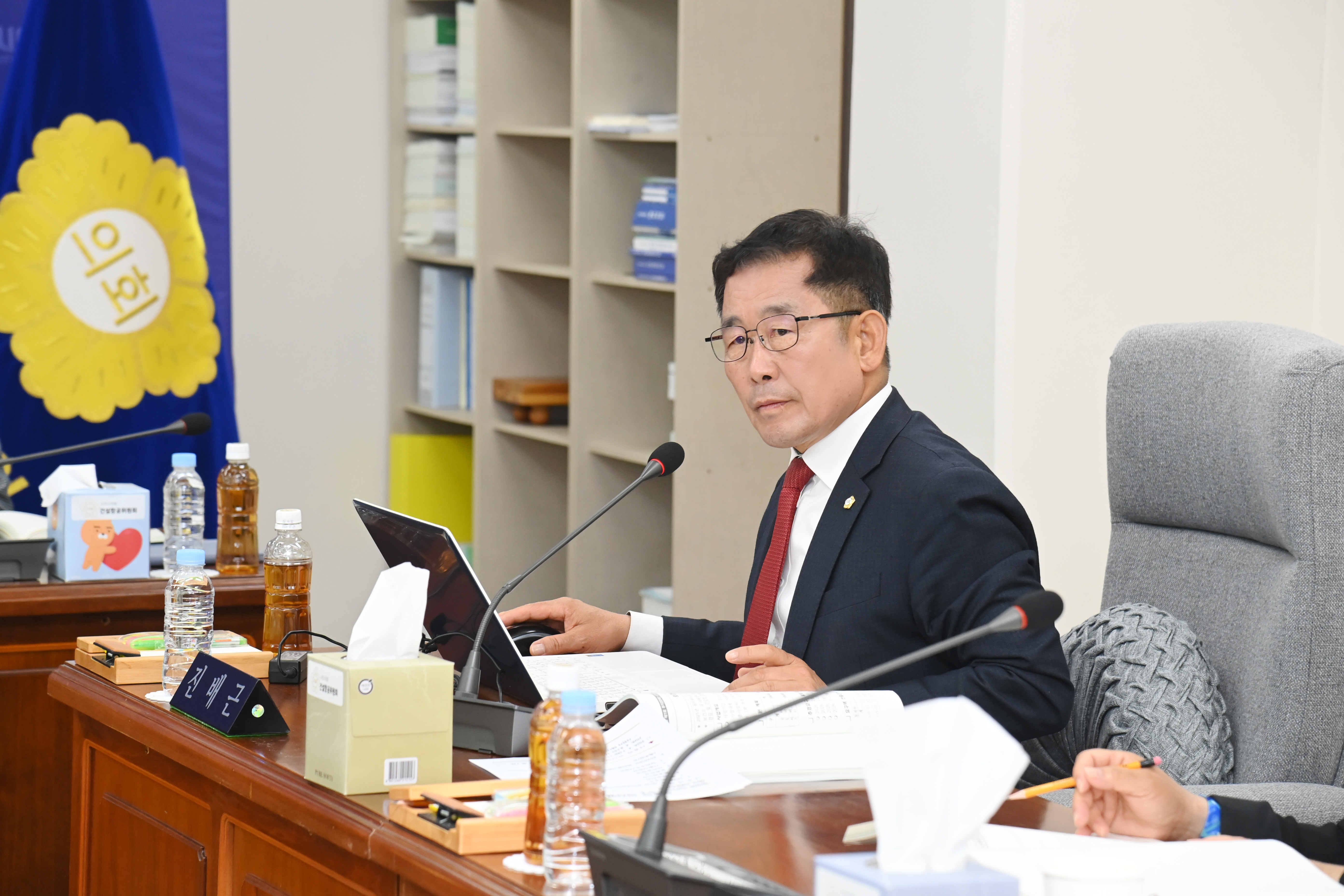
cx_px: 672
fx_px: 4480
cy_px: 448
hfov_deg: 17.1
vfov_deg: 11.4
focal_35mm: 120
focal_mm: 120
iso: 3200
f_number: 6.3
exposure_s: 1/250
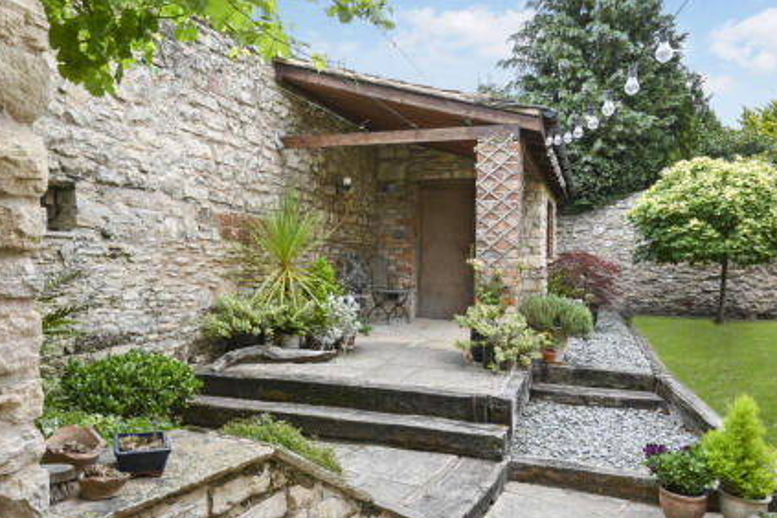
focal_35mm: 27
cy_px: 245
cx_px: 367
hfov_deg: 67.3
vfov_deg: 47.9
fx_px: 583
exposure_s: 1/60
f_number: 14
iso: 250
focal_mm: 16
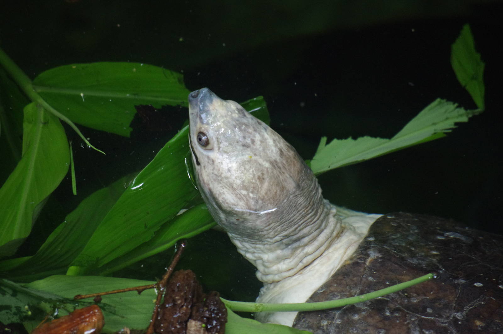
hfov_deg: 6.9
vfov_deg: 4.6
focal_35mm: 300
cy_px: 167
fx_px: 4187
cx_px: 252
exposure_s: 1/60
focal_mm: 200
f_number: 5.6
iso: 1600
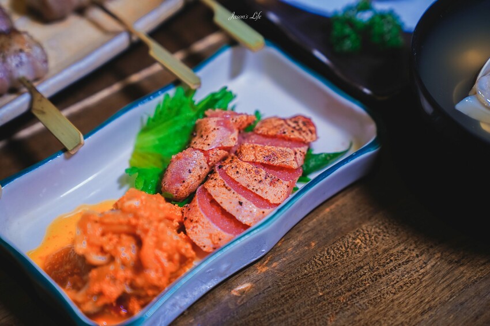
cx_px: 245
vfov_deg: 19.4
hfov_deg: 28.9
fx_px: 952
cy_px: 163
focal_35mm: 70
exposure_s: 1/80
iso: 800
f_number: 3.5
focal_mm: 70
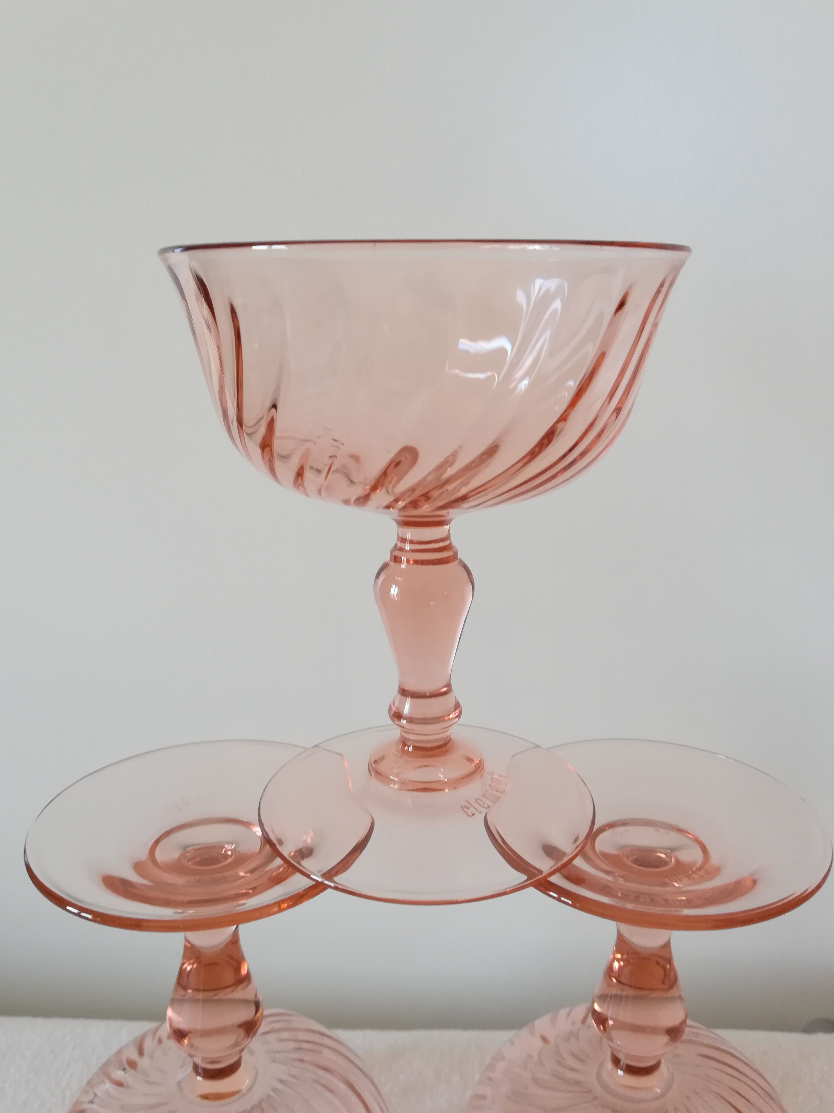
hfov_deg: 49.7
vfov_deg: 63.4
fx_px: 900
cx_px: 415
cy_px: 533
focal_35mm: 28
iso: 80
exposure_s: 1/33.3
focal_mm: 3.83
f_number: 2.2
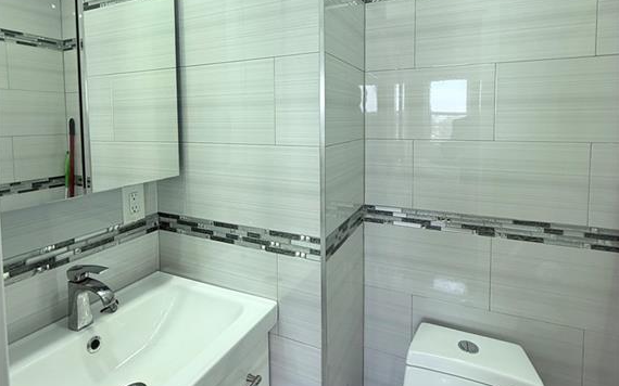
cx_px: 308
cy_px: 141
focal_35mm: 20
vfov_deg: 58.7
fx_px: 337
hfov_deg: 85.1
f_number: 2.2
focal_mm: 2.22
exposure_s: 1/120
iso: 400
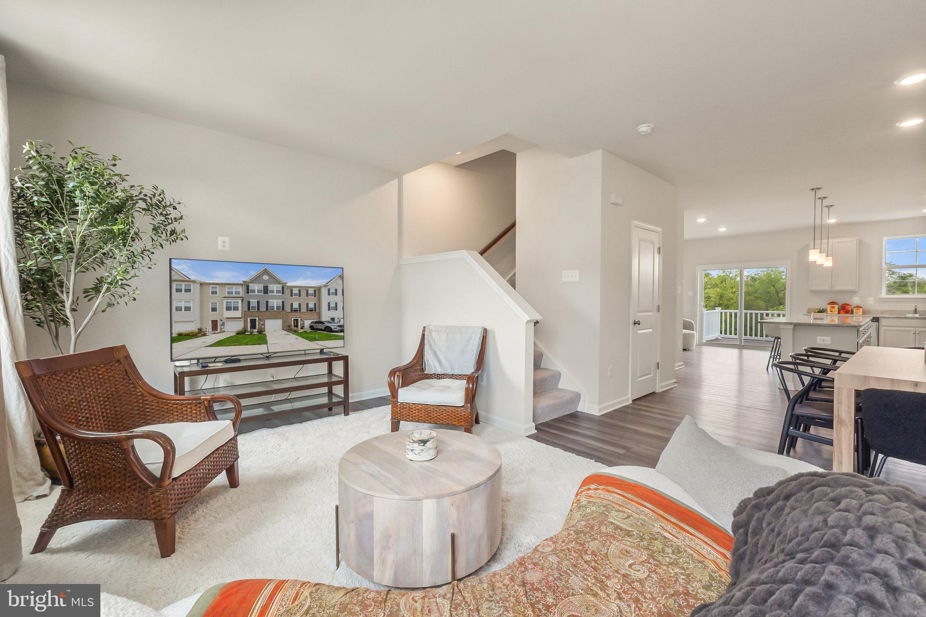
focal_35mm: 15
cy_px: 308
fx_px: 386
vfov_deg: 77.3
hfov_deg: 100.4
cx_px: 463
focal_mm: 10
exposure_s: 1/6
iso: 800
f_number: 8
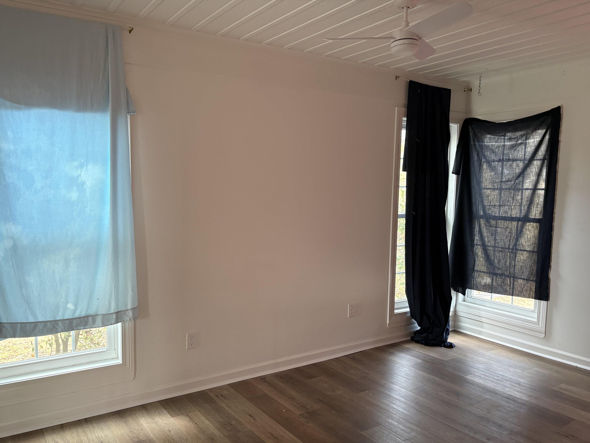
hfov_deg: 63.4
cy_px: 237
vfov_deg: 49.7
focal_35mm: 28
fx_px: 477
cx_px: 276
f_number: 1.6
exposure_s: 1/60
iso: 250
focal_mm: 5.96
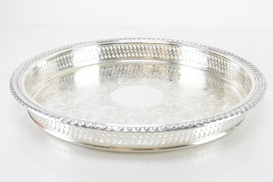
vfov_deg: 25.0
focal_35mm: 54
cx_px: 136
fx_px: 409
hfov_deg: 36.9
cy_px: 91
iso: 800
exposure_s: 1/80
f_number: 6.3
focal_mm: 36
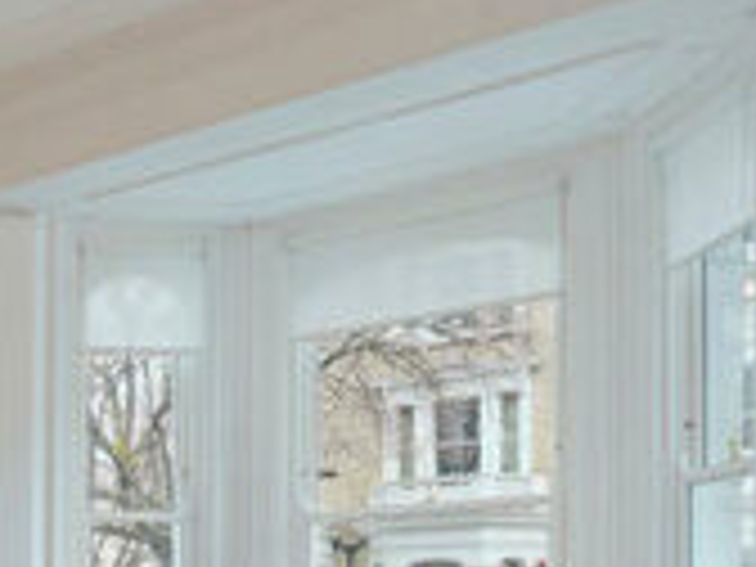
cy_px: 673
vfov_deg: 22.9
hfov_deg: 26.9
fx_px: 1284
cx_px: -261
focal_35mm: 59
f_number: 11
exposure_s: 1/15
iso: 200
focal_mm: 14.7
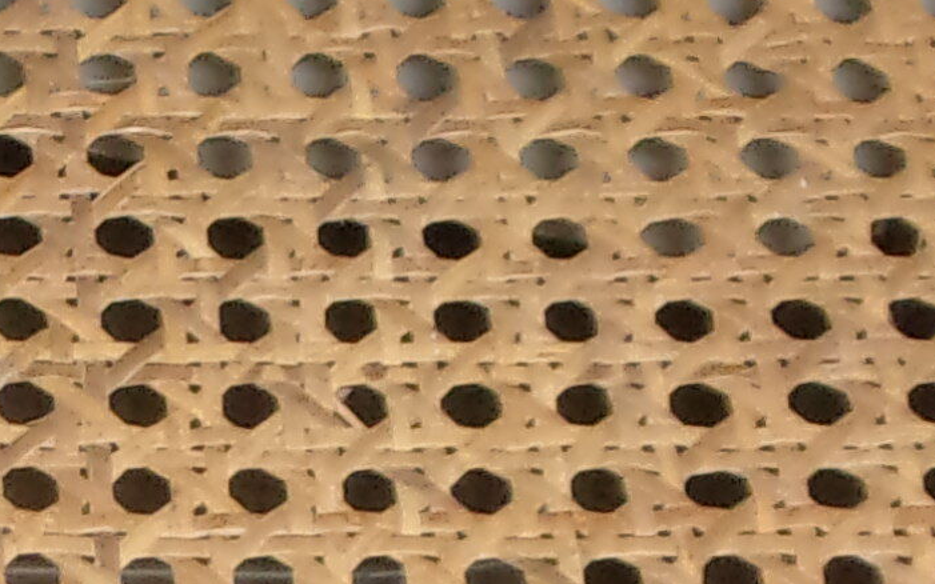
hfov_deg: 10.5
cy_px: 865
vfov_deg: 6.6
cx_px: -261
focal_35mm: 195
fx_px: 4969
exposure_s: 1/34
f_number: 3.9
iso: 200
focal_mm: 5.1
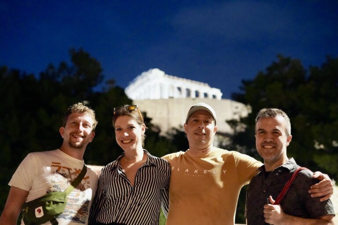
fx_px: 469
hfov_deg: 39.6
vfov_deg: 27.0
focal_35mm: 50
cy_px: 112
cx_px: 169
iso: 12800
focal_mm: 50
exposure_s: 1/50
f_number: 2.5
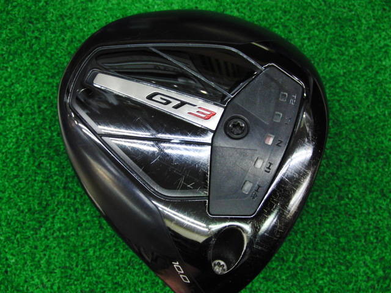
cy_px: 146
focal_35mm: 37
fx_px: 418
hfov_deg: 50.1
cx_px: 196
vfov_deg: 38.7
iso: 400
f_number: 3.6
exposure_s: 1/50
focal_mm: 6.42
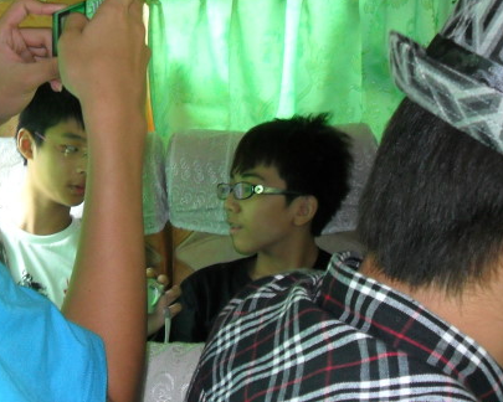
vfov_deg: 28.1
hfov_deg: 34.5
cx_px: 180
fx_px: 804
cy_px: 172
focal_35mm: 54
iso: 240
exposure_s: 1/45
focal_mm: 6.2
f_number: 2.8
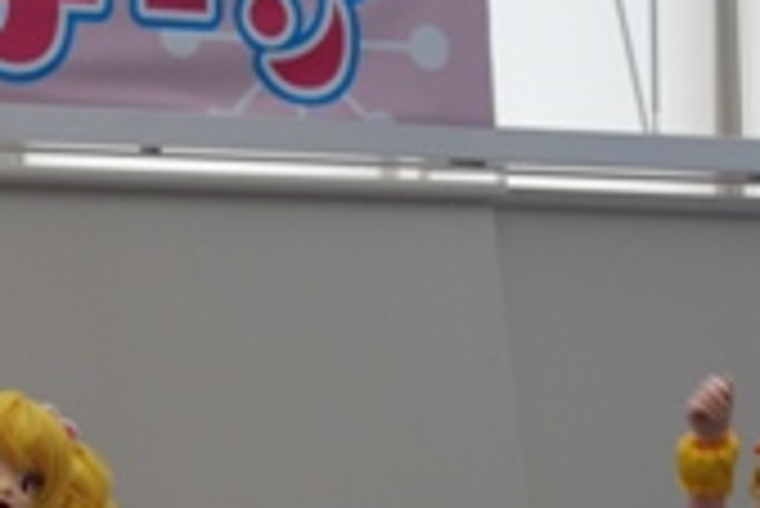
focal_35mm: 255
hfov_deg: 8.0
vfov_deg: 5.4
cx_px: -49
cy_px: 526
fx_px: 5385
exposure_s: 1/125
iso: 220
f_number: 5.3
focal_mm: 45
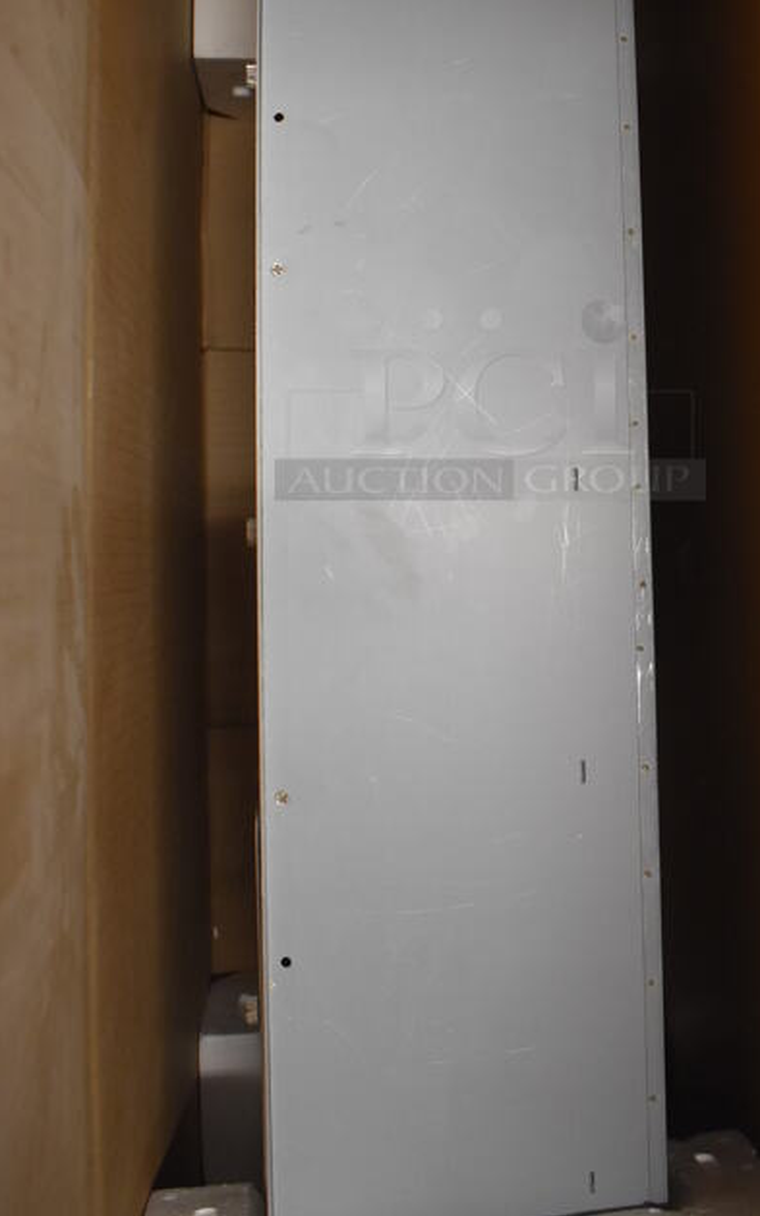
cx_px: 491
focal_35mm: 40
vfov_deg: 48.4
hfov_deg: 31.8
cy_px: 399
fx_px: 1326
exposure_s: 1/125
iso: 2000
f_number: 3.5
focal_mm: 18
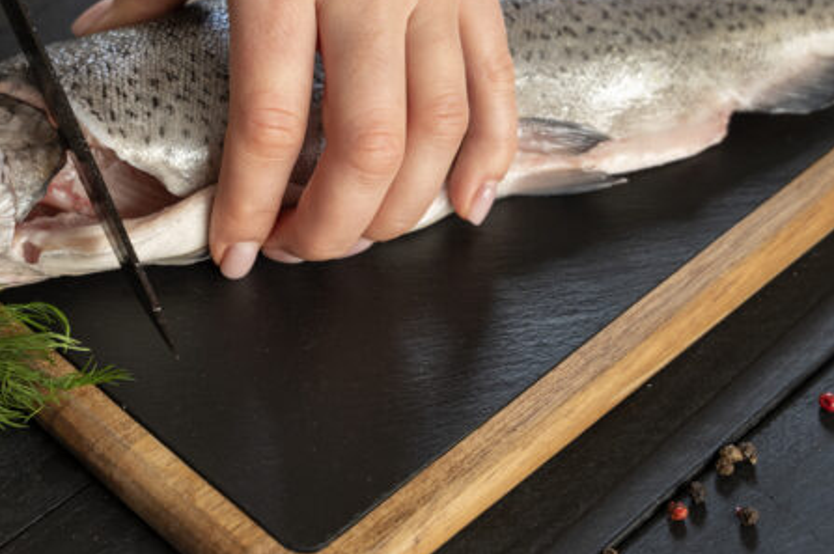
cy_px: 197
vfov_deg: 15.8
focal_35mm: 86
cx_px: 179
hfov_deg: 23.4
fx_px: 1990
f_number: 5
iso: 800
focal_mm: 50
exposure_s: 1/160
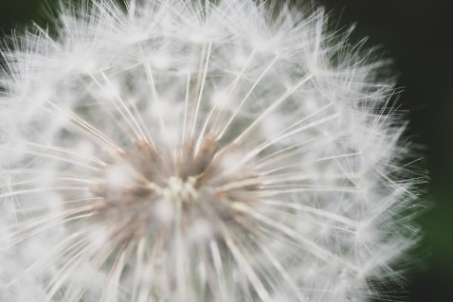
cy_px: 146
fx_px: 1611
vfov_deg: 10.7
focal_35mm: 128
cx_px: 192
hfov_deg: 16.0
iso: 200
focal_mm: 100
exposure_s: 1/100
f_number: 8
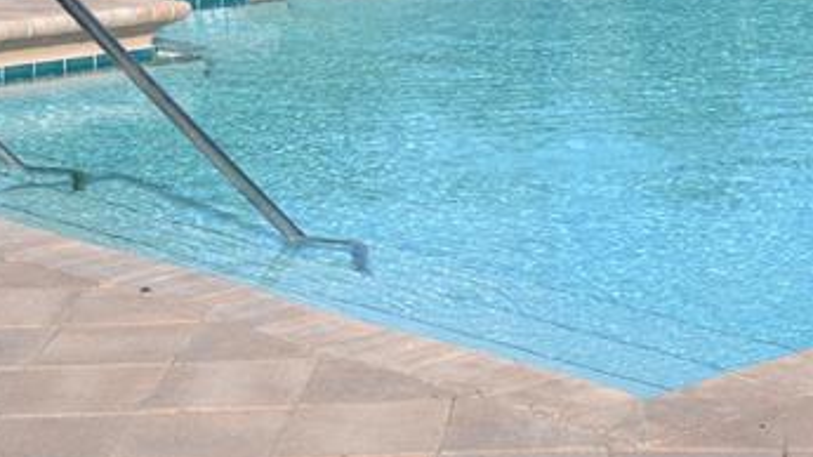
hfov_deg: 18.9
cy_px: -250
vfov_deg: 10.4
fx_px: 2414
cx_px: 665
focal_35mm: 112
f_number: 8
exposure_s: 1/250
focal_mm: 24
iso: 100
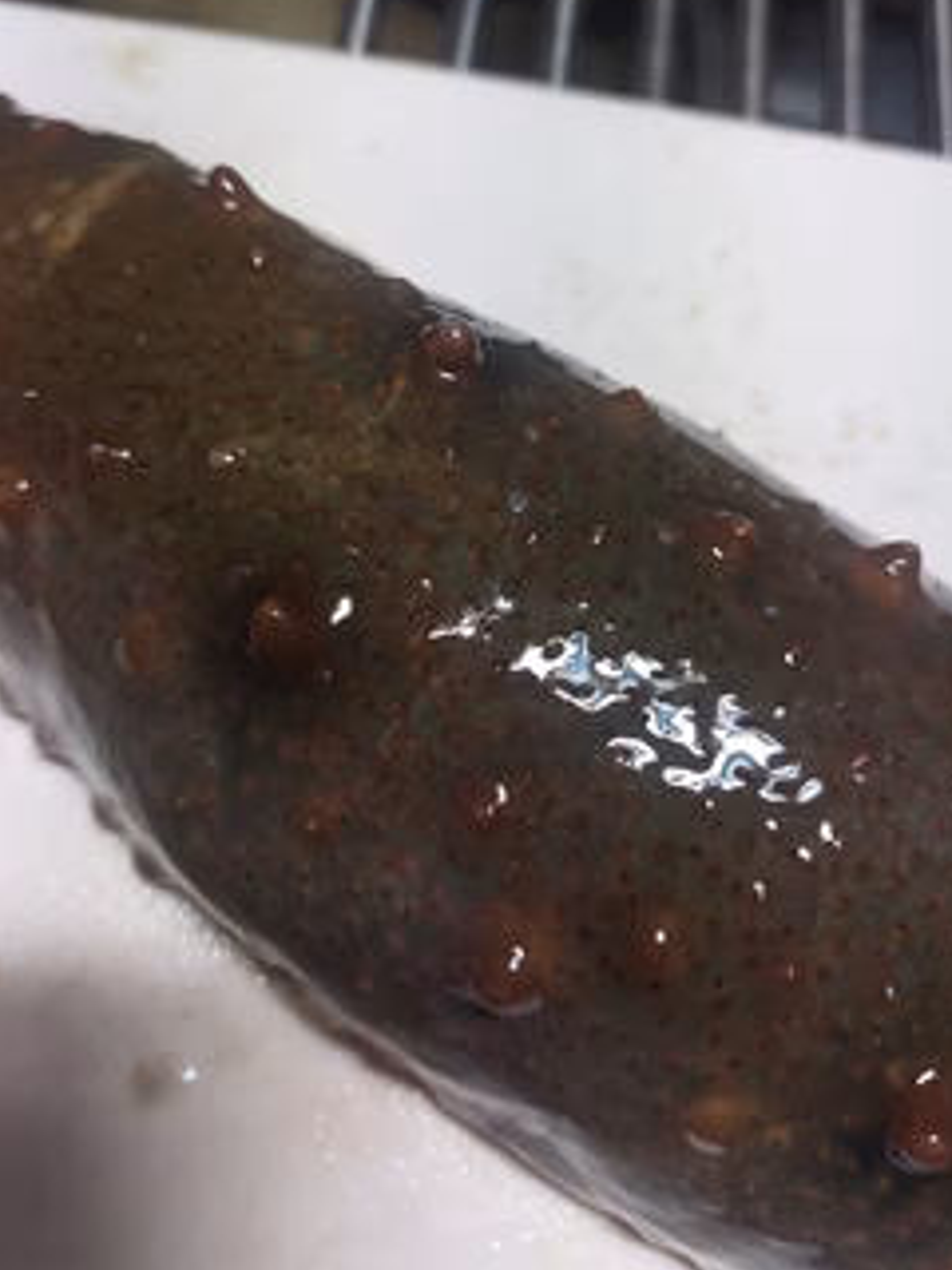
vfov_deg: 59.2
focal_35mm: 30
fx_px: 1100
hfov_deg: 46.7
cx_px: 428
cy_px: 480
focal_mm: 5.23
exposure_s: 1/60
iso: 400
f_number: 1.8
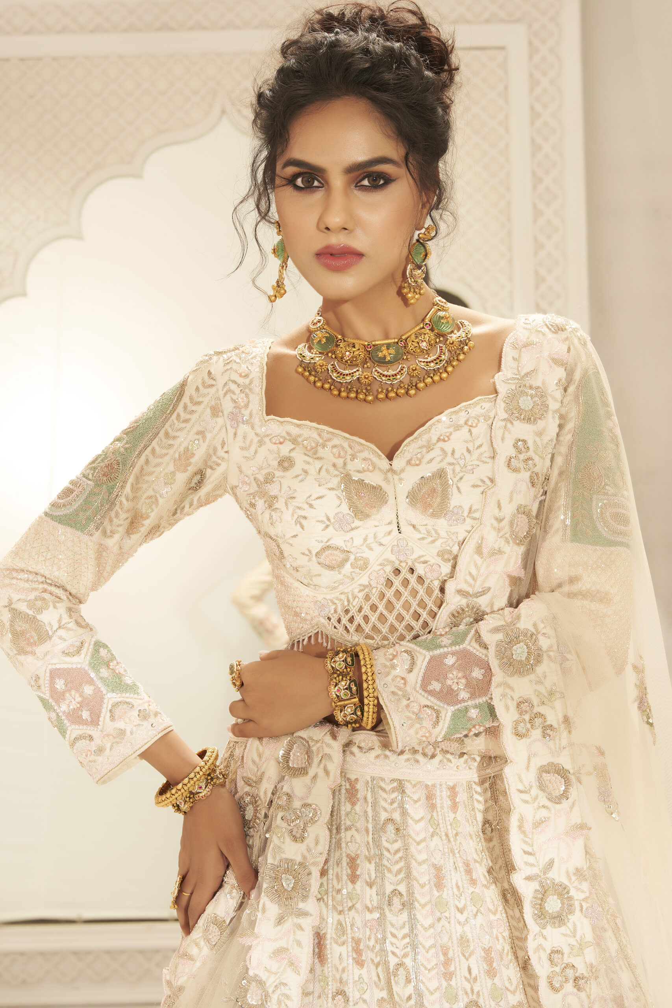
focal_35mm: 75
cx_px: 336
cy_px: 504
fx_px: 2100
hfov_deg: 18.2
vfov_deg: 27.0
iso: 640
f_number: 6.3
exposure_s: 1/160
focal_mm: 50
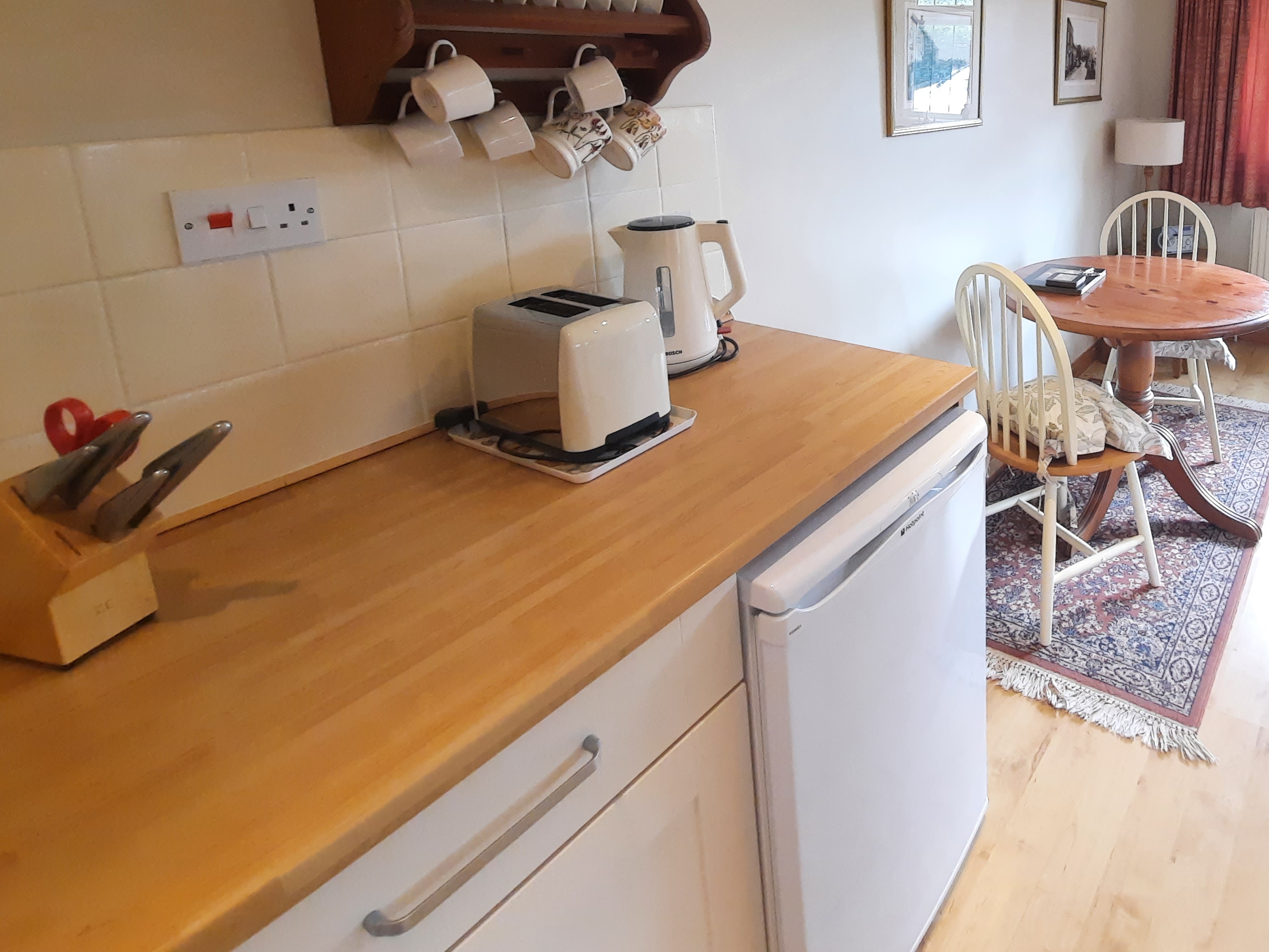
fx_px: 733
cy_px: 225
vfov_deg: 61.8
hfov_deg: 75.6
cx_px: 957
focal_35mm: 20
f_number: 2.2
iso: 200
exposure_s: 1/50
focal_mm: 1.74
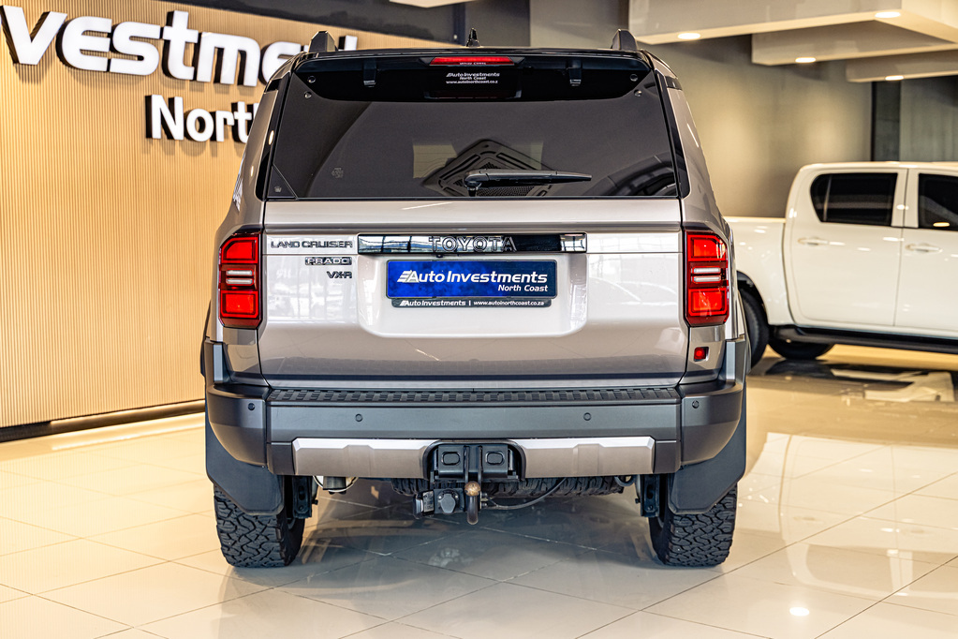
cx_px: 479
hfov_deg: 41.1
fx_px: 1277
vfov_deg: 28.1
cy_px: 320
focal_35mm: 48
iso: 640
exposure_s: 1/125
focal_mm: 48
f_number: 4
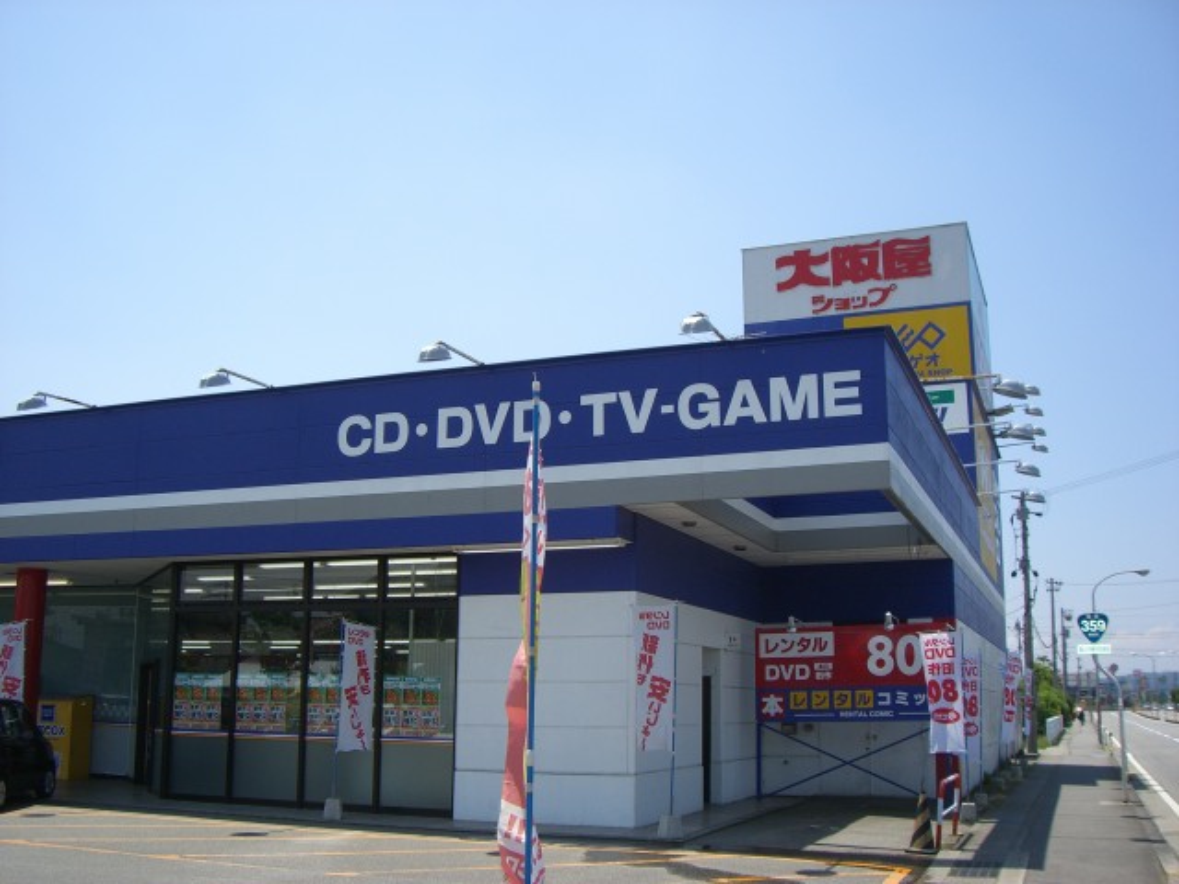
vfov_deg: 37.7
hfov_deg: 49.0
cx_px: 590
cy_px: 442
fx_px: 1294
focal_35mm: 38
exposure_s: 1/640
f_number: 4.3
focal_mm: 6.2
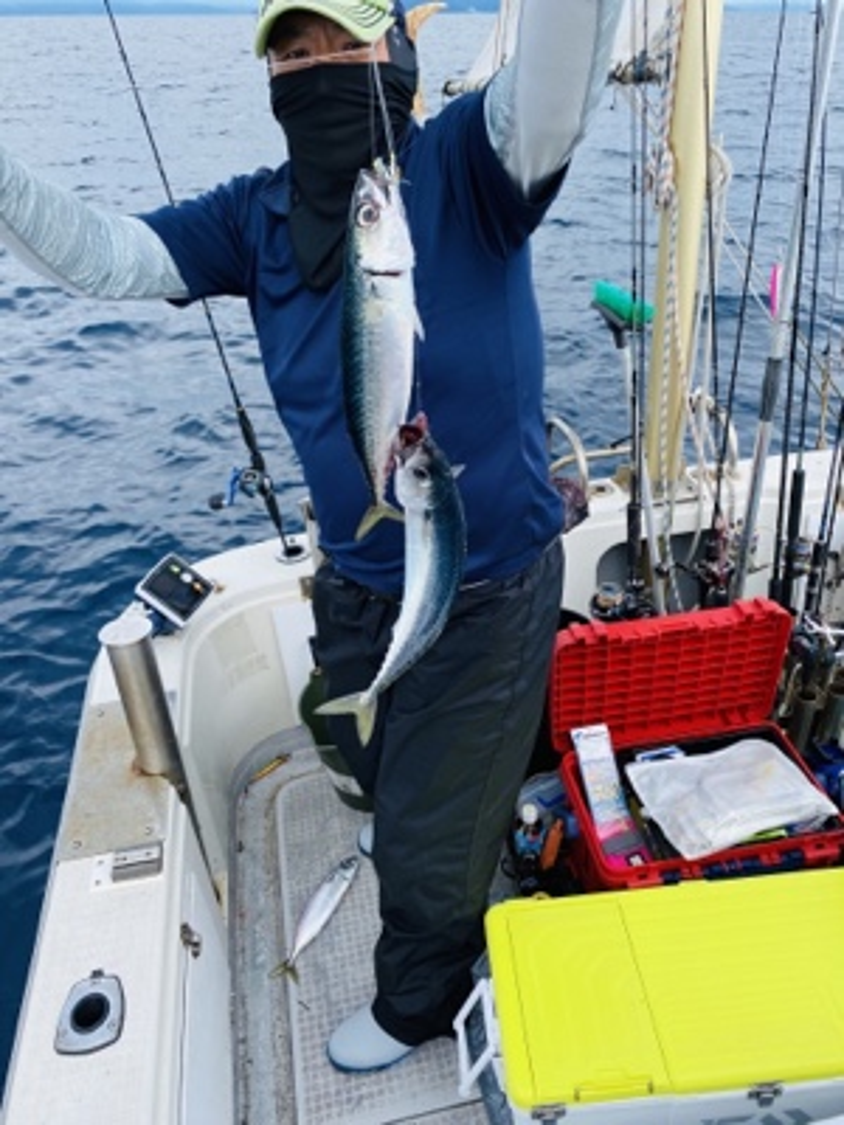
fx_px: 845
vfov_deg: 67.3
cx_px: 422
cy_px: 562
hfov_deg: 53.1
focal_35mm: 26
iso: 32
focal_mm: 4.25
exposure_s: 1/816
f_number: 1.8
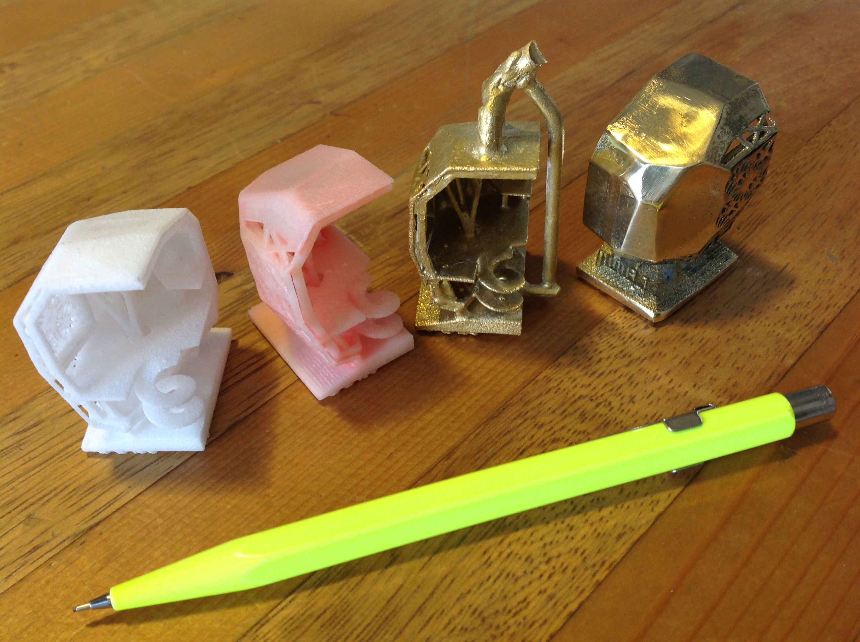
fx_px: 868
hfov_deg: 52.7
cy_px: 321
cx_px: 430
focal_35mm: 35
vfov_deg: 40.6
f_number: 2.4
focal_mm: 4.28
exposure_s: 1/40
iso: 64
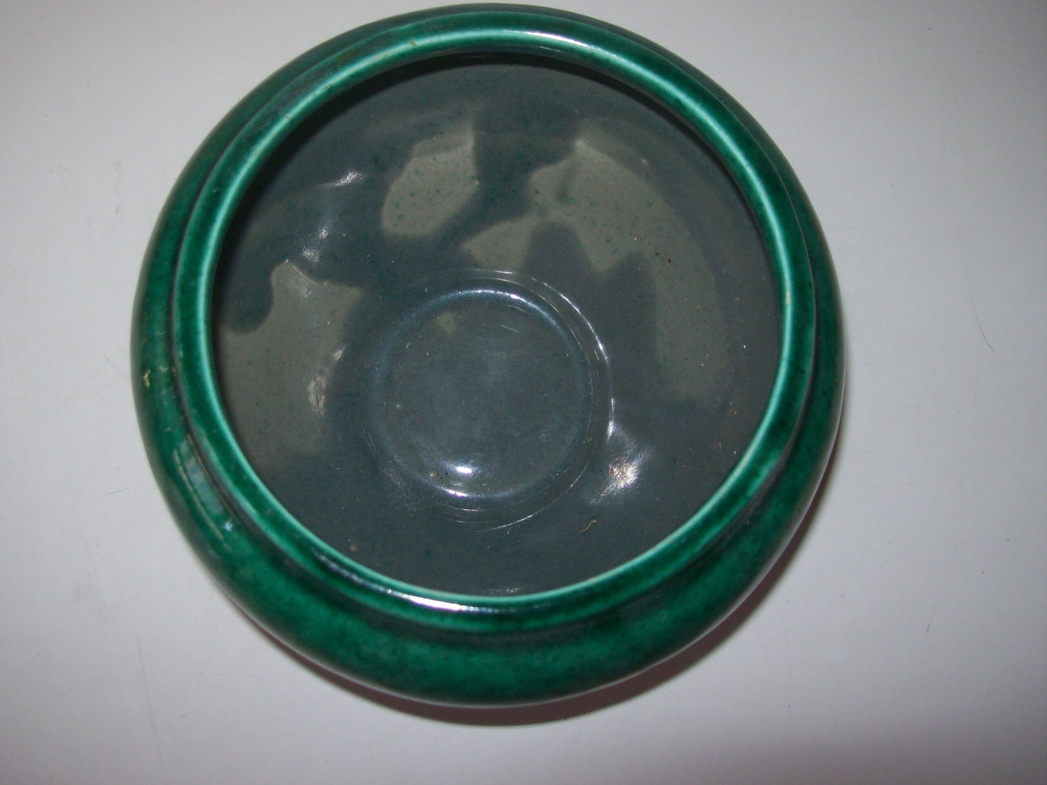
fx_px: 1210
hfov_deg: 46.7
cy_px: 355
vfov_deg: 35.9
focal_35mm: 40
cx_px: 471
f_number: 2.7
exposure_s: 1/64
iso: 80
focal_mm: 6
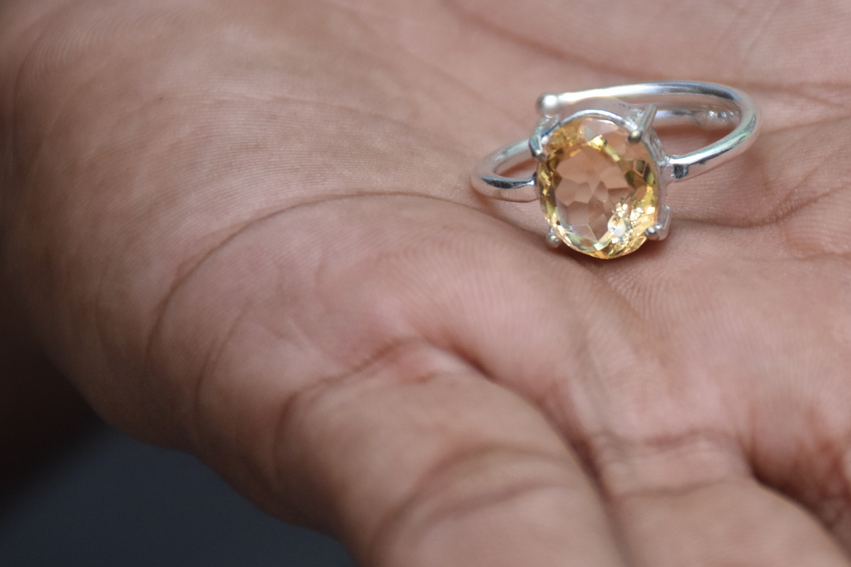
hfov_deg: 5.2
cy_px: 279
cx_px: 649
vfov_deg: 3.5
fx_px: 9384
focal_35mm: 397
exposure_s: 1/125
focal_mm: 140
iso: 800
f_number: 5.6
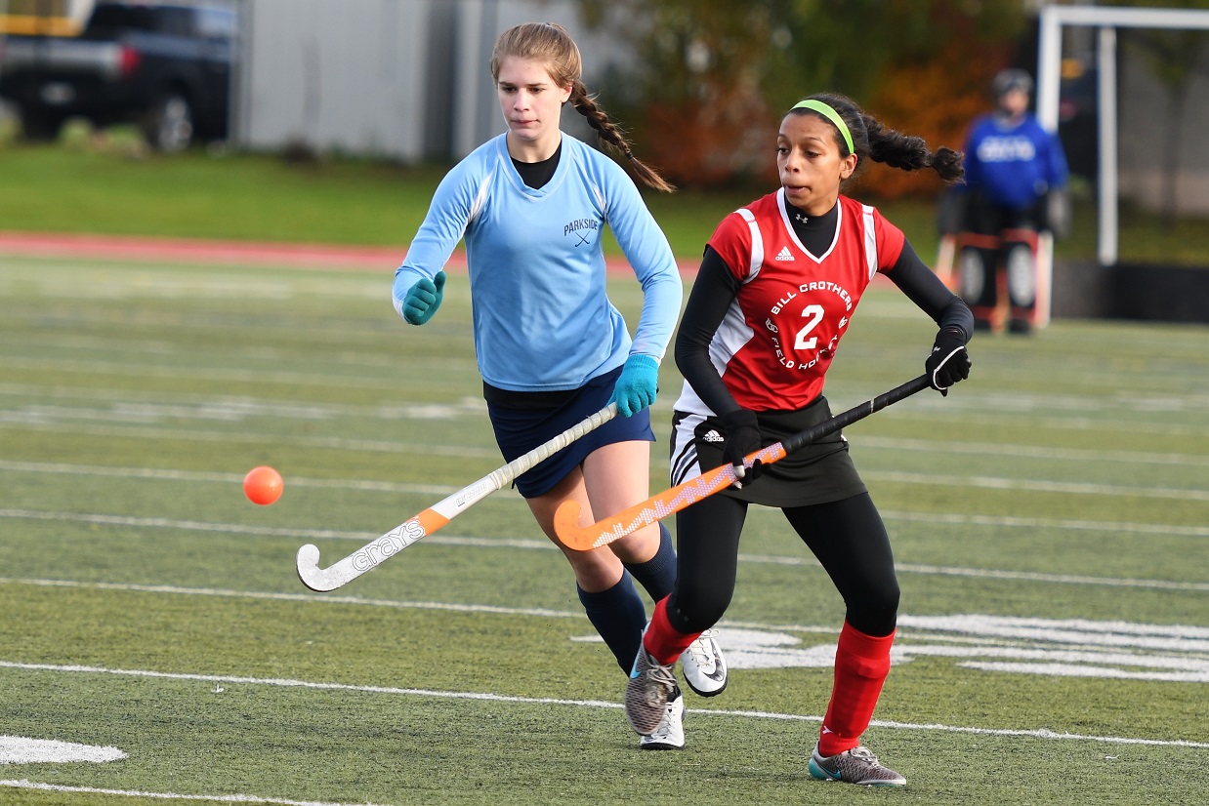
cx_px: 604
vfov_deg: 5.9
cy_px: 403
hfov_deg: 8.9
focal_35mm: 232
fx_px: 7809
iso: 320
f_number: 2.8
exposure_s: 1/1000
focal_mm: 155
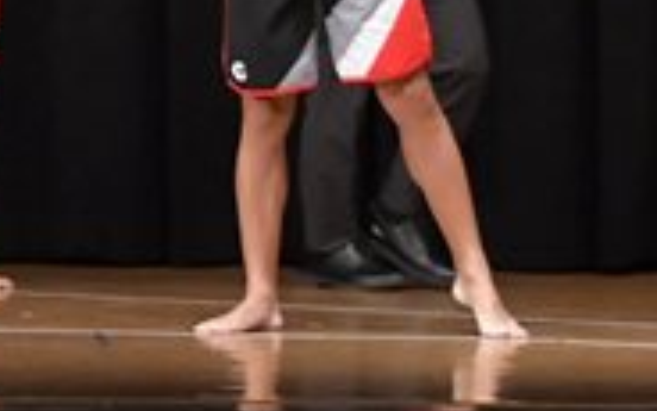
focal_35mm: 502
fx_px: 8988
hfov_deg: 4.2
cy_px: -122
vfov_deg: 2.6
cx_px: -441
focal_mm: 78
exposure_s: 1/400
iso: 6400
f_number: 5.6
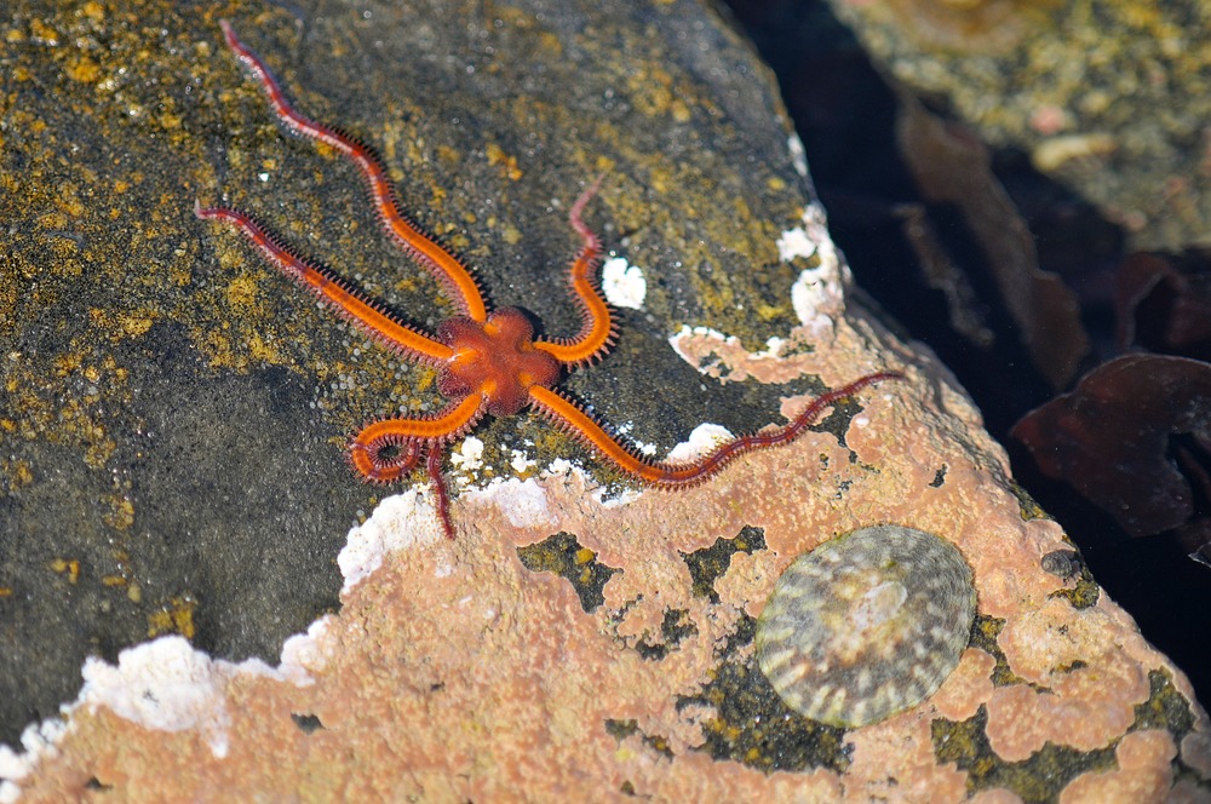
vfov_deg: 8.7
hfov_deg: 13.1
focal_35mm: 158
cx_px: 606
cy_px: 402
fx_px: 5291
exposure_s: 1/1250
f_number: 5.6
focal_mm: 105
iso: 200
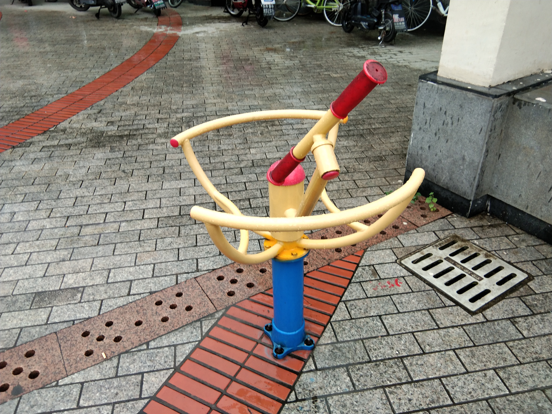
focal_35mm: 31
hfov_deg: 58.4
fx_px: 494
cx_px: 276
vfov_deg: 45.4
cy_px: 207
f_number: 2.2
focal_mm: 3.69
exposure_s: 1/50
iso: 125
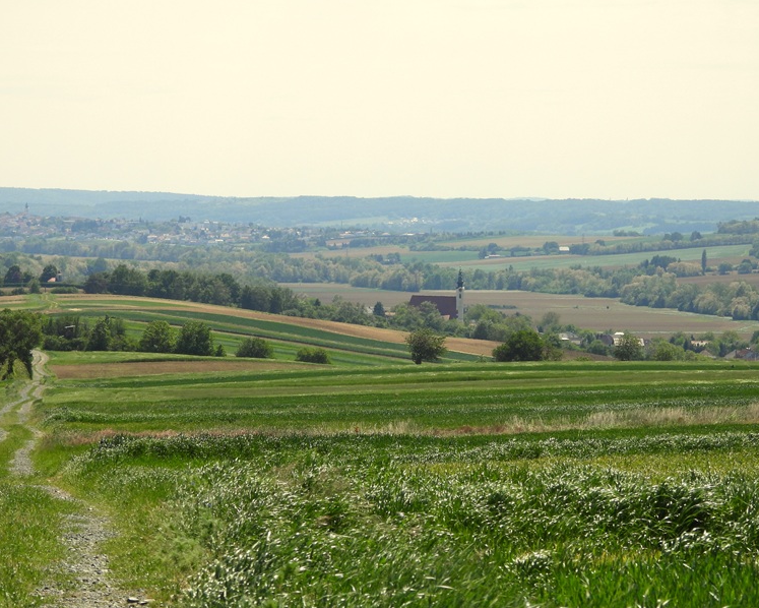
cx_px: 356
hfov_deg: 9.2
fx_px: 4696
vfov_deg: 7.4
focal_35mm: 209
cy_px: 304
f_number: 4.5
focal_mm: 35.7
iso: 100
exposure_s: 1/1000
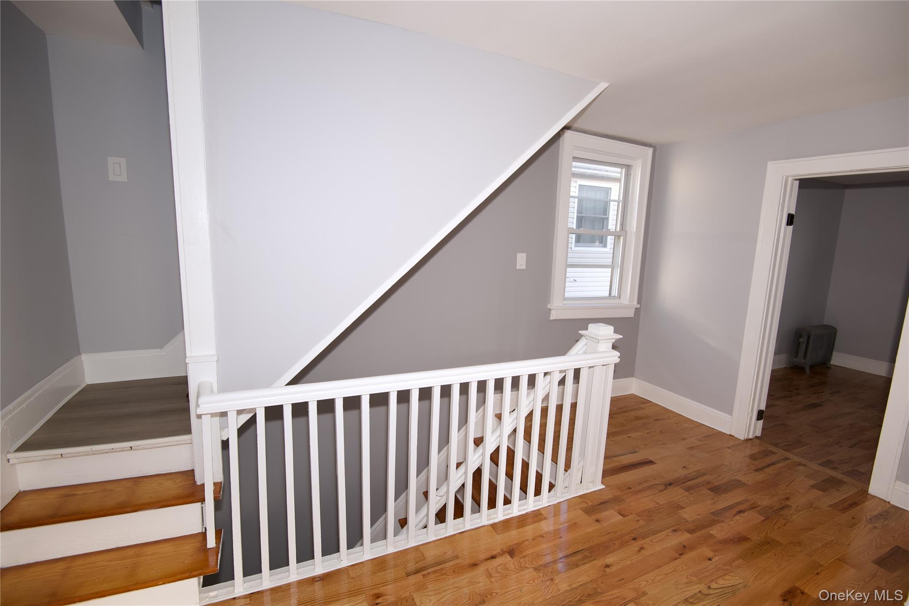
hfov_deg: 96.7
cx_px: 454
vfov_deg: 73.8
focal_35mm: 16
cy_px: 303
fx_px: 404
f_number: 5.6
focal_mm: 16
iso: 200
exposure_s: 1/100
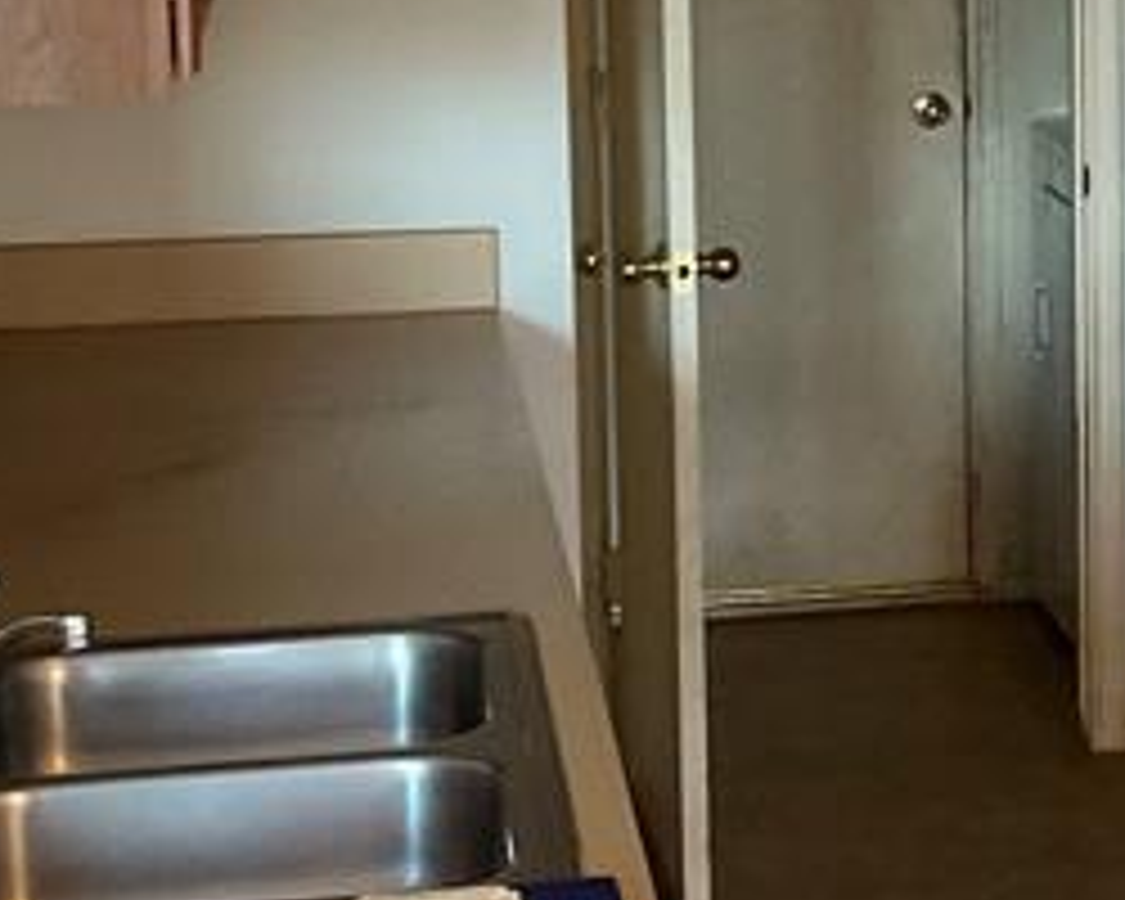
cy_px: 180
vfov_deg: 13.2
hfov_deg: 15.9
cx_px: 1341
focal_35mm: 116
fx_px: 3862
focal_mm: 3
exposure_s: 1/60
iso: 125
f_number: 1.8
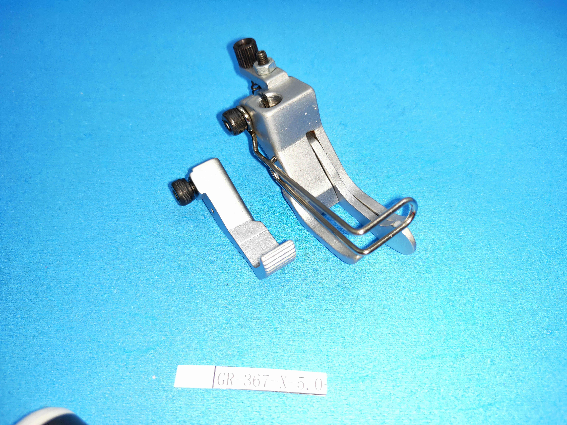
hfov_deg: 73.9
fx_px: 377
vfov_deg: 58.9
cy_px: 212
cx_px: 284
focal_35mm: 23
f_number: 1.7
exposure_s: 1/100
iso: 107
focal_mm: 3.97
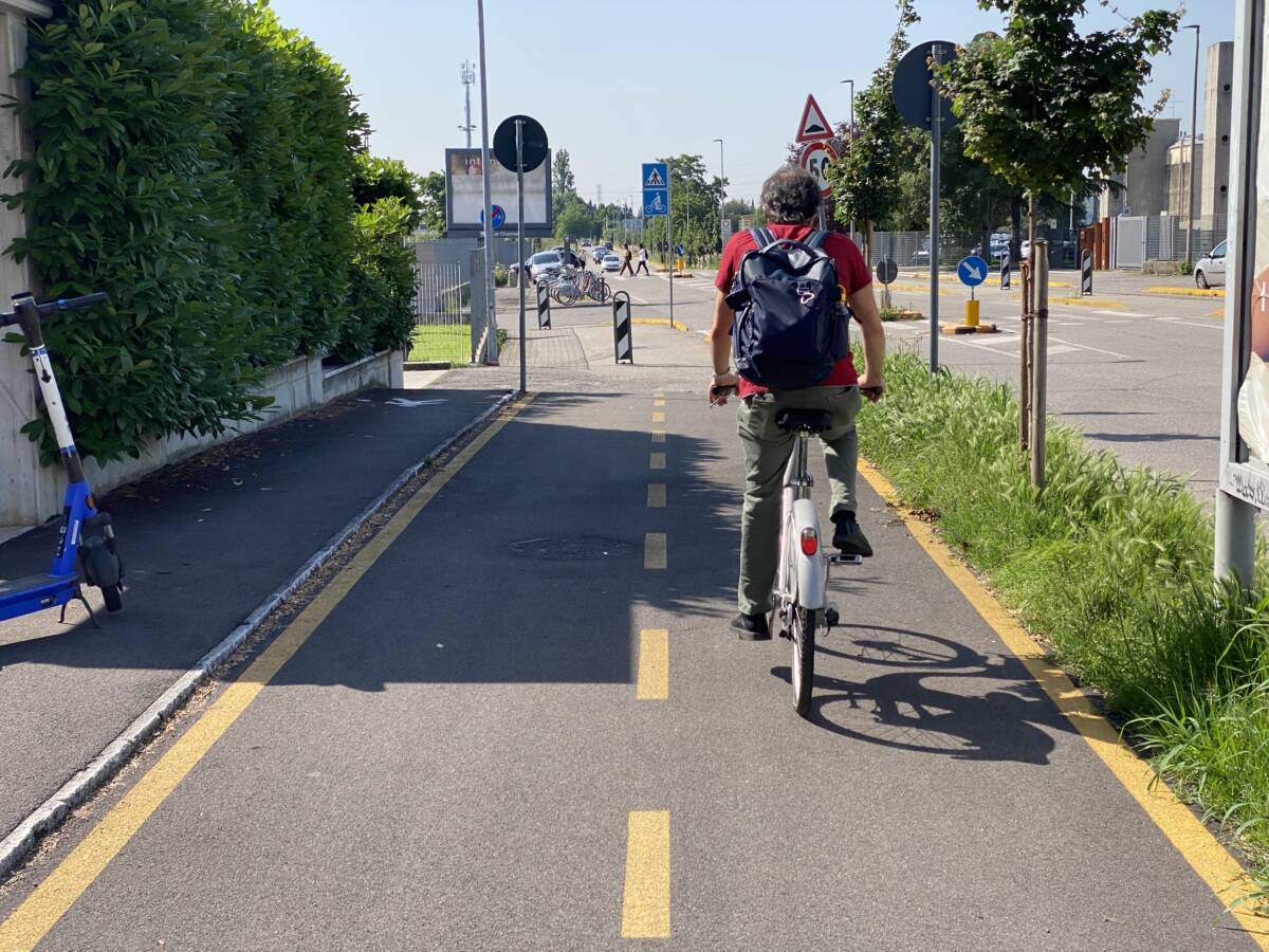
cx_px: 634
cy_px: 476
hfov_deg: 36.8
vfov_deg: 28.0
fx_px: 1906
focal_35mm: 52
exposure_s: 1/1199
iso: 20
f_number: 2
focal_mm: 6
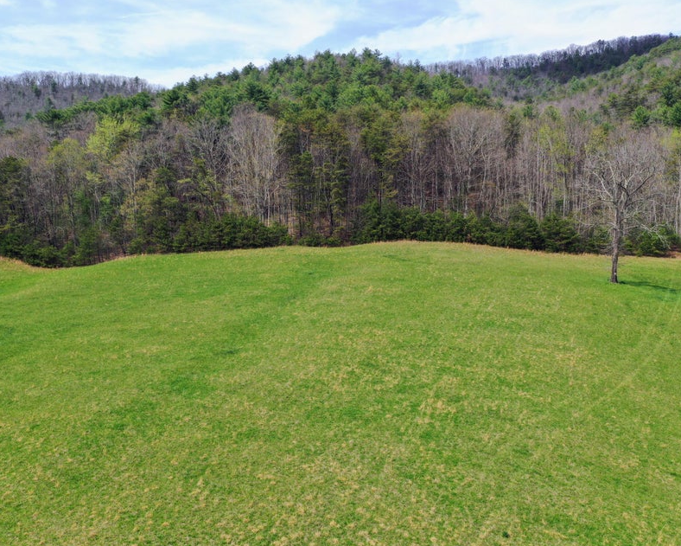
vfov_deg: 45.8
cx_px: 302
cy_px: 272
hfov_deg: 55.5
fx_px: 645
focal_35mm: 32
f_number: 5
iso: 100
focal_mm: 10.26
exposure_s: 1/240
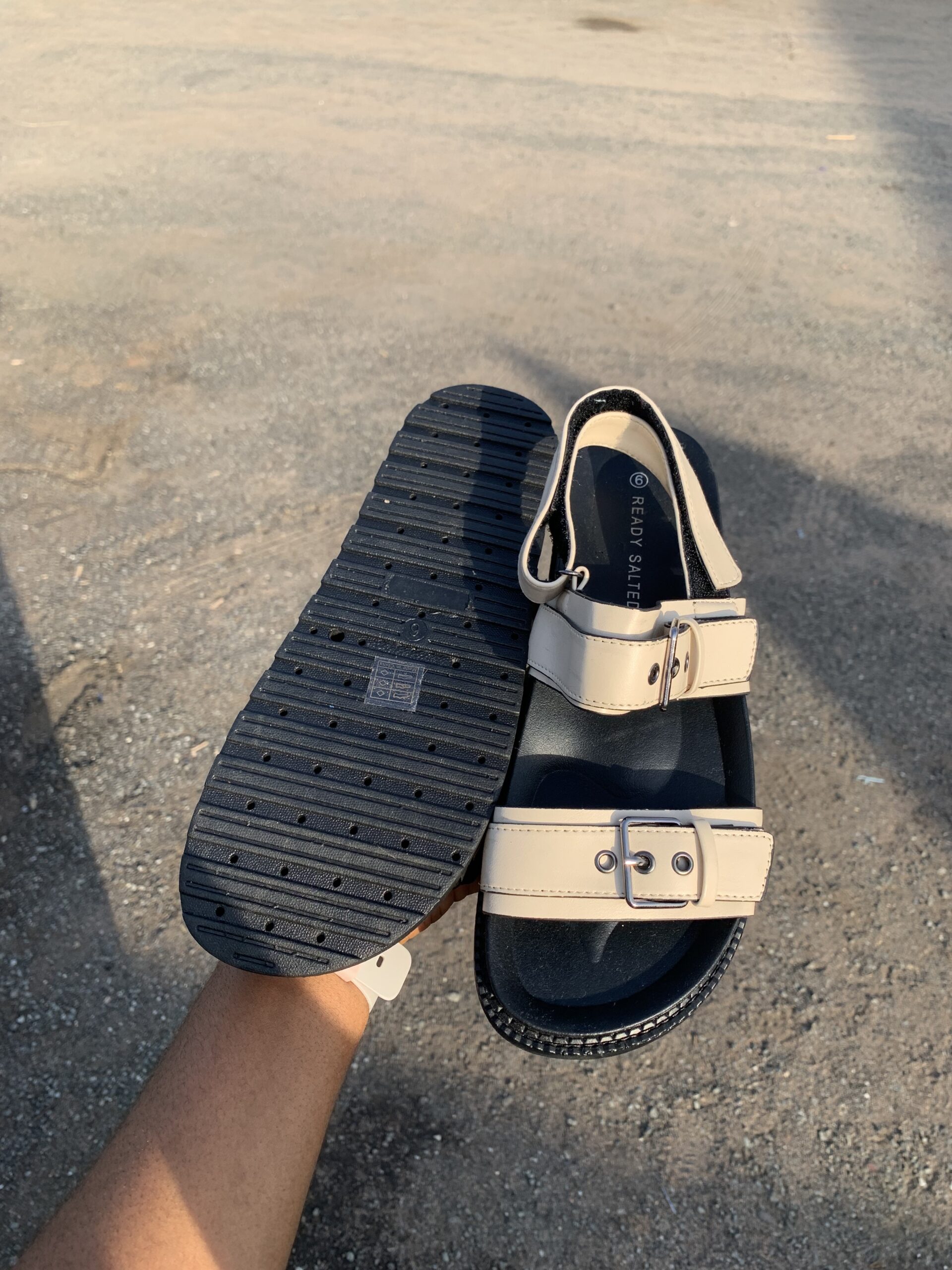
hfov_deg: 53.1
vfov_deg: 67.3
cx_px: 476
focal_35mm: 26
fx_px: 953
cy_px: 635
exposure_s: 1/765
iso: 25
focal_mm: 4.25
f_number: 1.8
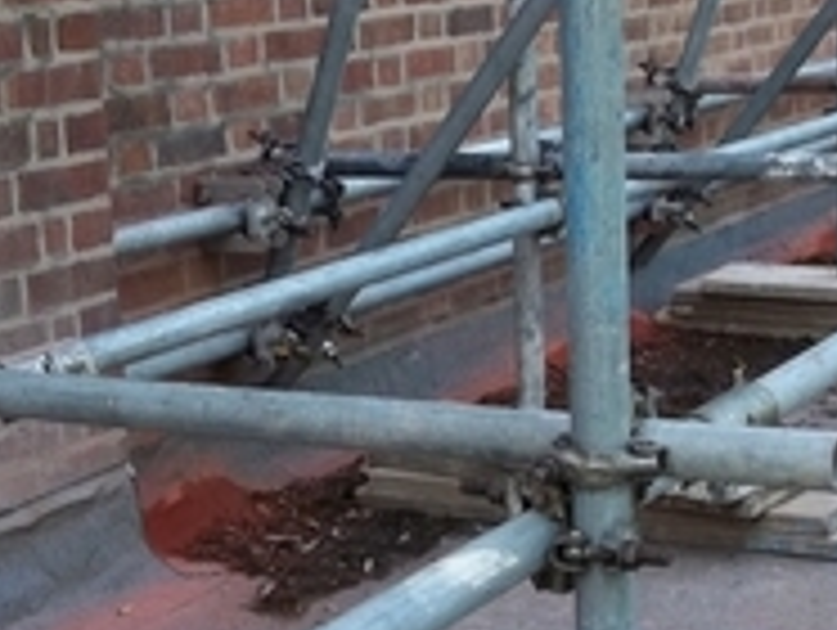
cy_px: 434
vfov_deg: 17.2
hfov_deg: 22.7
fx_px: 2082
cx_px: 306
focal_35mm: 86
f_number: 2.9
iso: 80
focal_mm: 5.7
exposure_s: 1/100
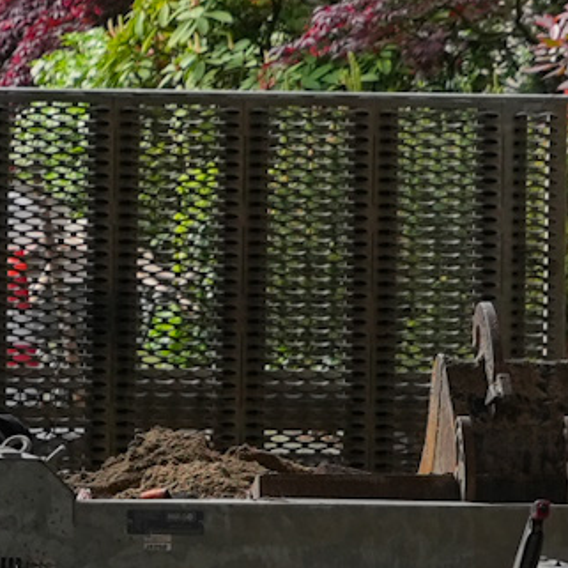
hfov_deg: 4.7
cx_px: -476
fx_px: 6887
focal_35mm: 371
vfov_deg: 4.7
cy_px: 303
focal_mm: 73
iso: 400
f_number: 7.1
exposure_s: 1/160
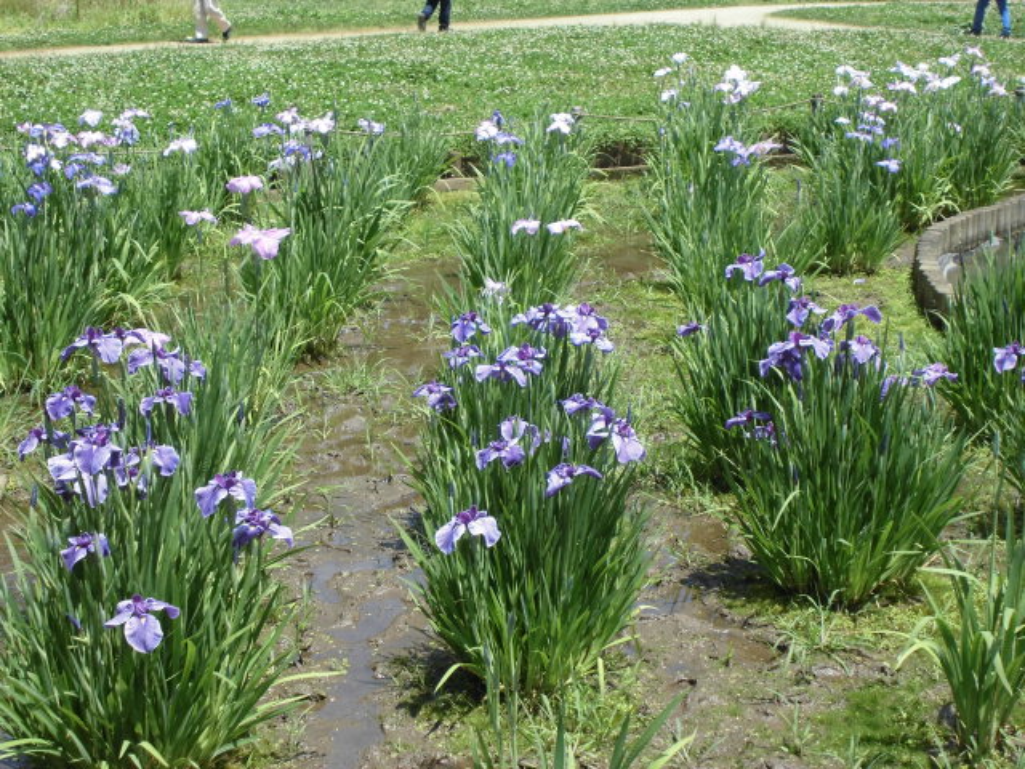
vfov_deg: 22.9
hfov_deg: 30.3
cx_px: 512
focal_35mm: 64
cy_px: 384
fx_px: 1895
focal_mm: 11.5
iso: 100
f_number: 5.6
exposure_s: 1/200
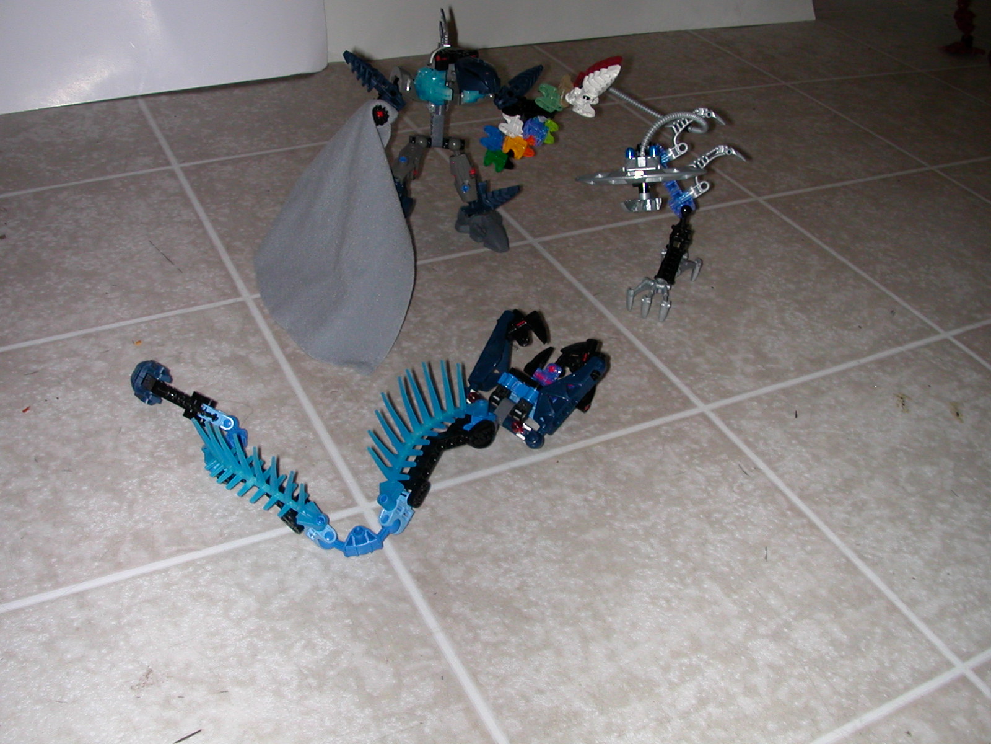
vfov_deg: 38.7
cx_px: 496
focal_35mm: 37
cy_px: 372
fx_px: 1059
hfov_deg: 50.1
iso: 100
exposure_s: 1/59.9
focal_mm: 5.6
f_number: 4.5
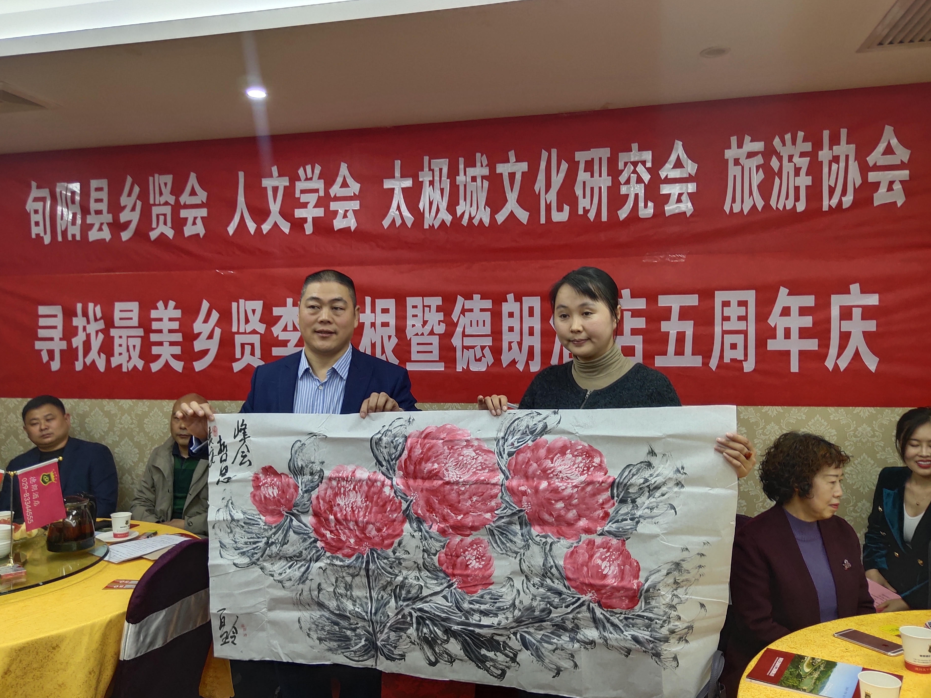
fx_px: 834
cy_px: 363
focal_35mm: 31
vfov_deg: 45.4
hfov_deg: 58.3
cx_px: 438
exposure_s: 1/100
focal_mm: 4.27
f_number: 1.8
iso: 124
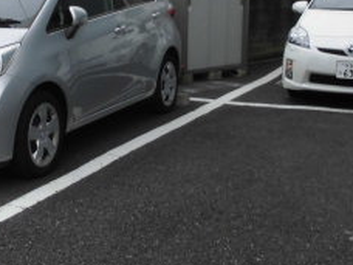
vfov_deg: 19.9
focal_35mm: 73
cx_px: 132
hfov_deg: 26.6
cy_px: 39
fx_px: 744
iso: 100
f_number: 3.5
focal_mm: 4.6
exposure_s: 1/250
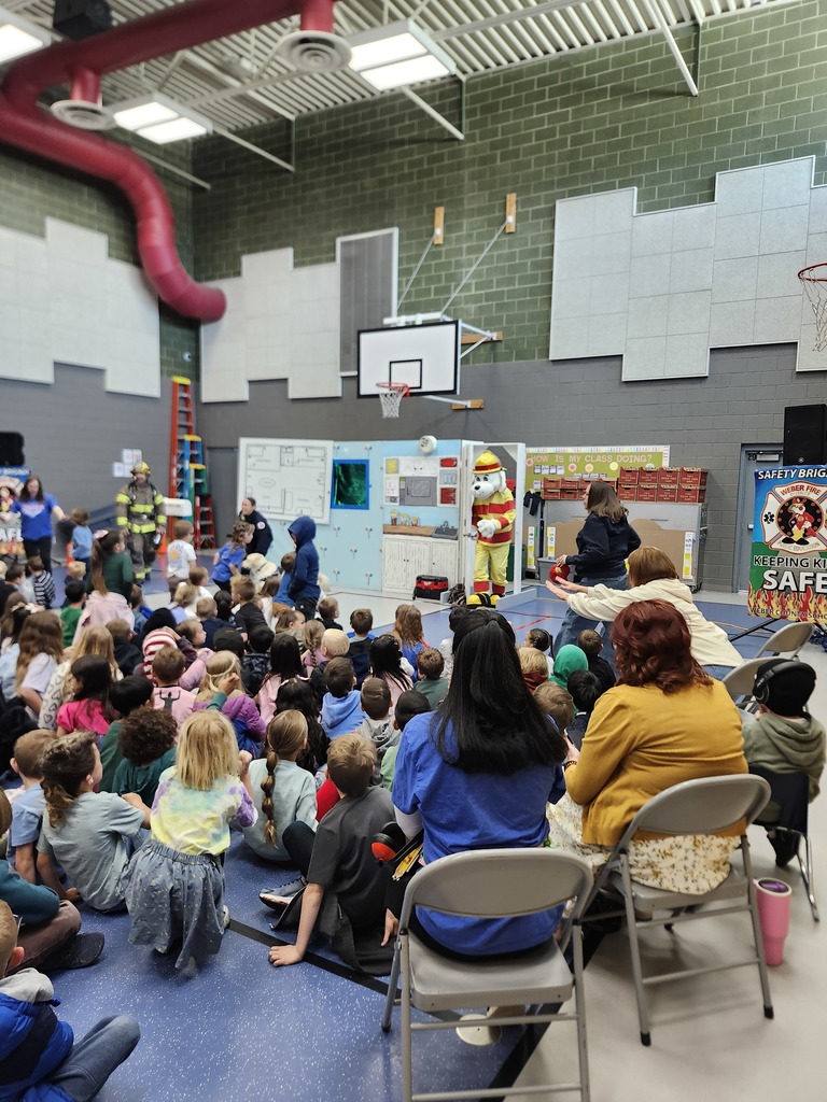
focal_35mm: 23
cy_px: 551
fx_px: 733
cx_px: 414
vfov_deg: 73.9
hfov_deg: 58.9
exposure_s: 1/120
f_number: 1.8
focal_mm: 5.54
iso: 400
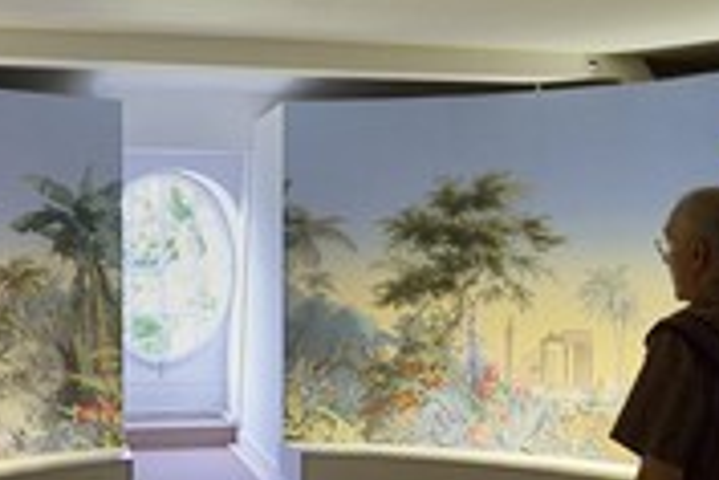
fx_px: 1138
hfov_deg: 34.9
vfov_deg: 23.8
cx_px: 268
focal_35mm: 57
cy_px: 281
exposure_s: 1/125
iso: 1600
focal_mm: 24
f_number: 5.6
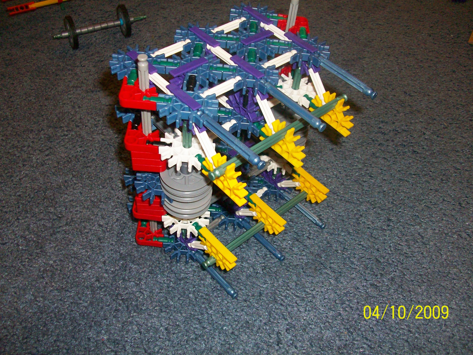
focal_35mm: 34
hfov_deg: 54.0
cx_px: 236
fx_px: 465
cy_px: 178
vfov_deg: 41.8
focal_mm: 5.7
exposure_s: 1/60
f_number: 2.8
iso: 160
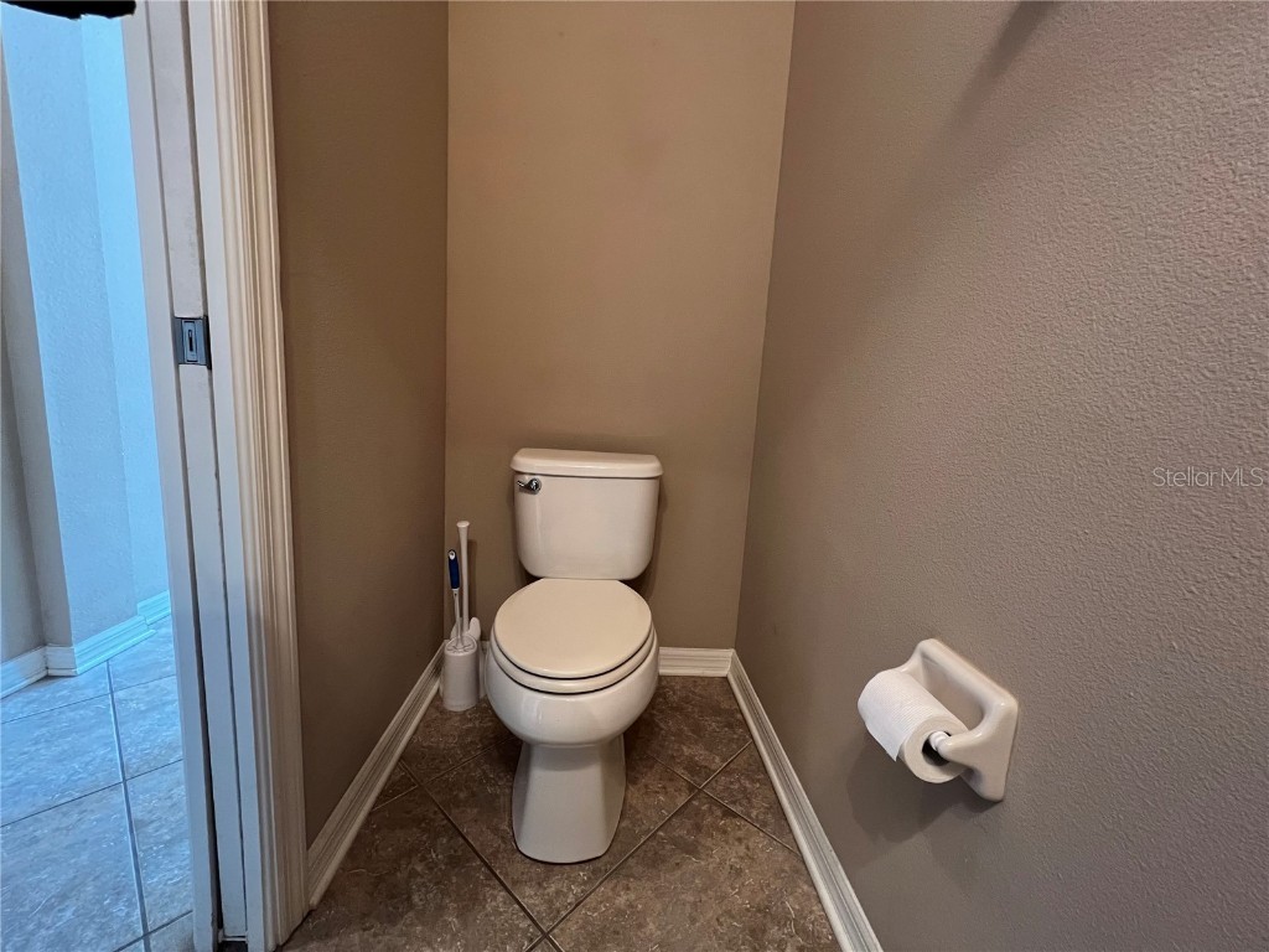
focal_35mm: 13
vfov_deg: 89.9
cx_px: 634
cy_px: 476
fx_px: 477
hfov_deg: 106.2
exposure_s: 1/60
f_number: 1.8
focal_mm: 1.57
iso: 500
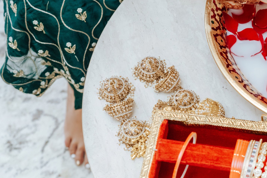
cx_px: 337
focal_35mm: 100
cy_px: 69
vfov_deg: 13.7
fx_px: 741
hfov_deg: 19.0
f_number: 3.5
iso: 1250
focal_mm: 35
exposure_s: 1/200
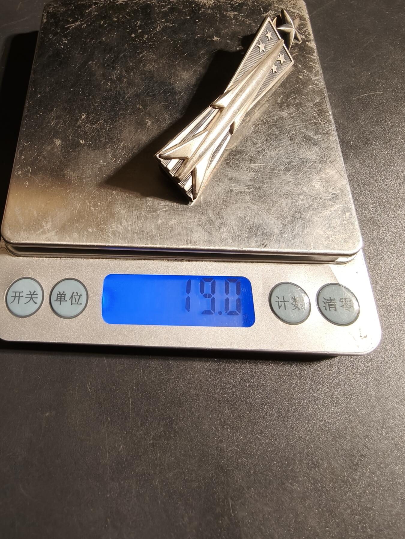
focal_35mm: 23
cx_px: 202
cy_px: 270
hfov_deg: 58.9
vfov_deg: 73.9
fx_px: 359
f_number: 2
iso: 160
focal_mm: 2.32
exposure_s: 1/79.9
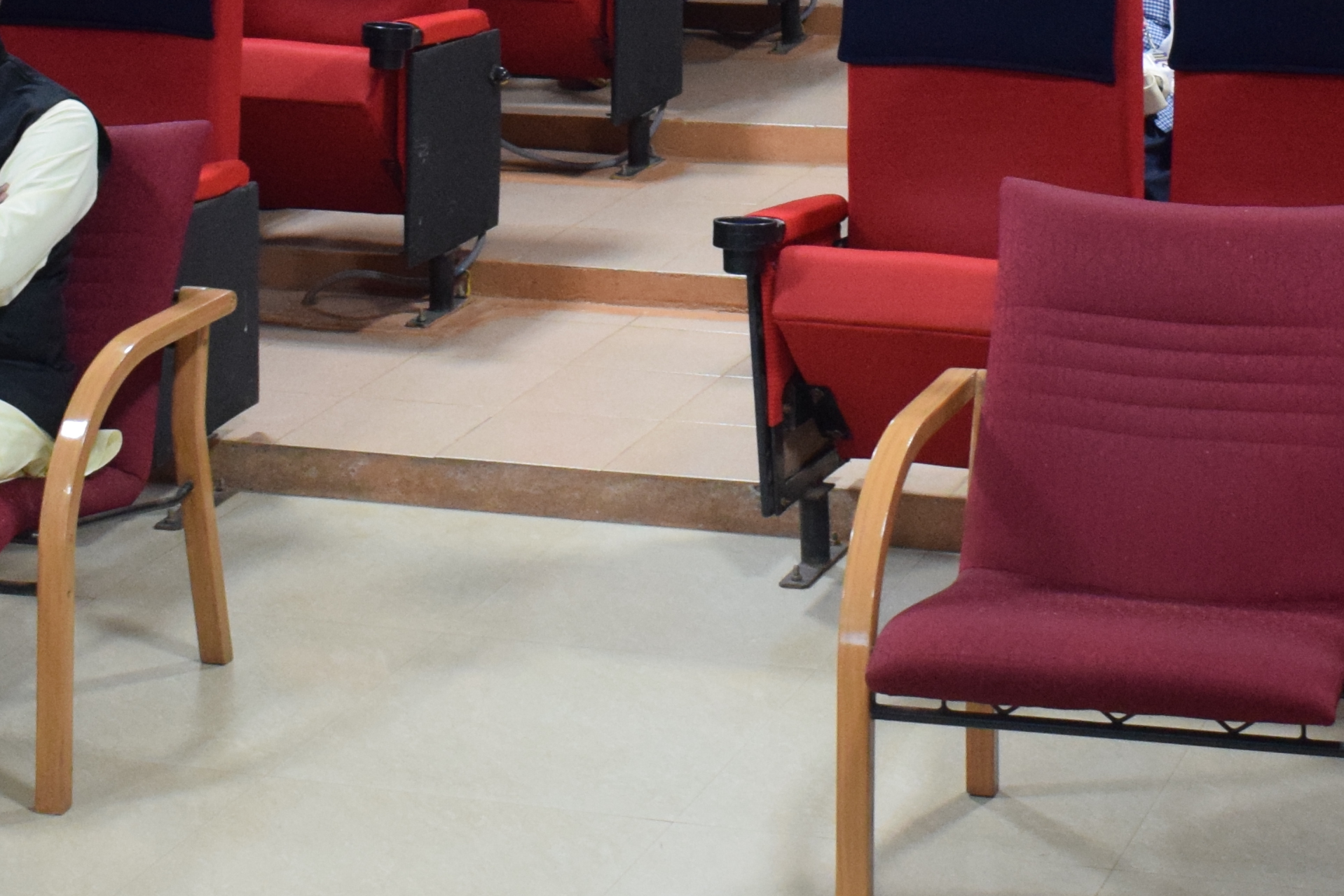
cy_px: -189
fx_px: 3679
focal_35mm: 99
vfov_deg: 13.5
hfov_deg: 20.6
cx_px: 879
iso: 1800
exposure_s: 1/60
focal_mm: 21
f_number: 3.8
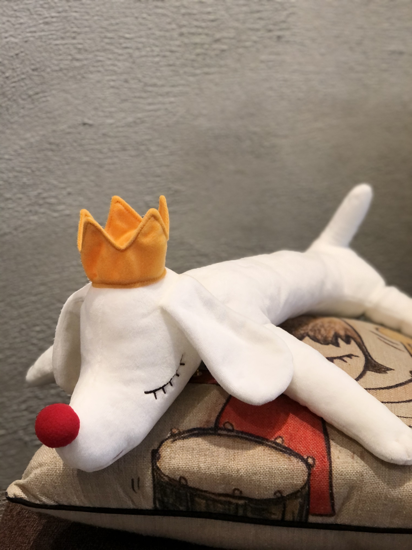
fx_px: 905
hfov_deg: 25.7
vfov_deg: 33.8
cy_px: 275
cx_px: 206
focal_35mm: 57
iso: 160
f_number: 2.8
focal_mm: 6.6
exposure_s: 1/30
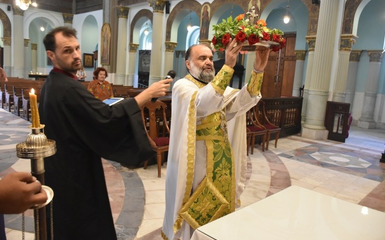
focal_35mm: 28
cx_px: 193
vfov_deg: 44.5
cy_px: 117
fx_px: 294
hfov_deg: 66.5
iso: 1800
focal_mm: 18
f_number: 4
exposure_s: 1/60
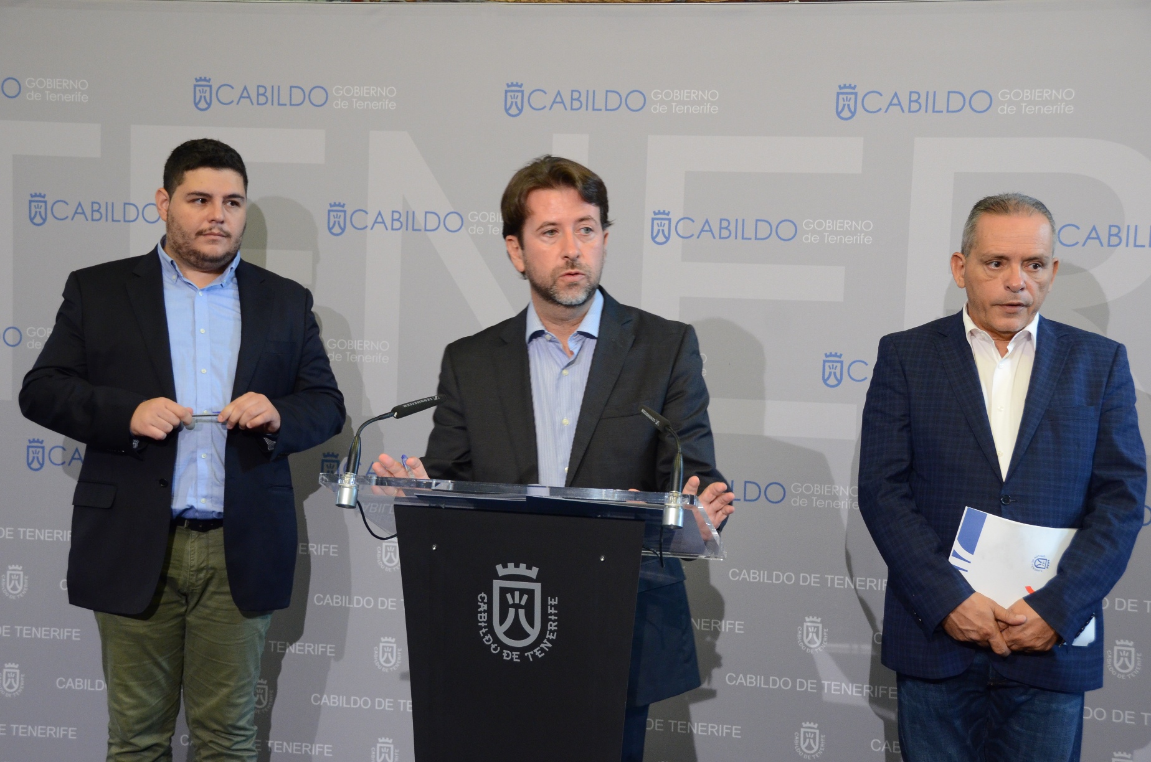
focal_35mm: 54
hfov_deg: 36.9
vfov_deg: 25.0
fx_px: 1723
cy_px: 381
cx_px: 576
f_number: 5.6
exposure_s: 1/30
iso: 1400
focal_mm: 36
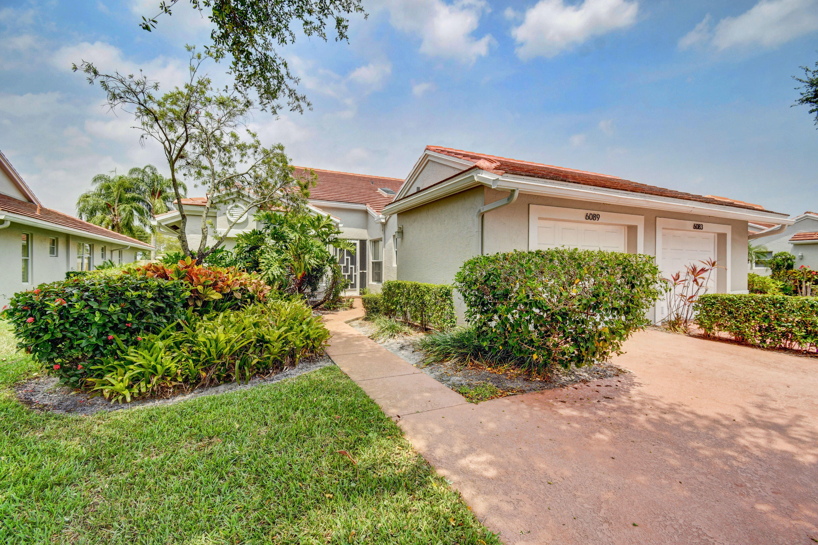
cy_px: 272
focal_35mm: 15
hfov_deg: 100.4
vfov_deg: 77.3
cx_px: 409
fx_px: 341
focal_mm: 10
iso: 250
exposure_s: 1/1000
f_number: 8
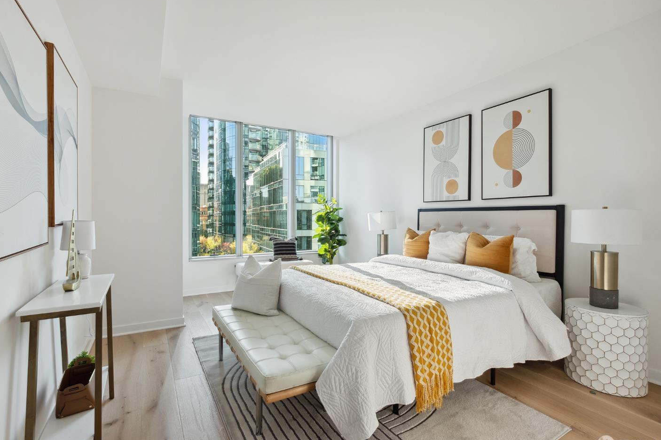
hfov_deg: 96.7
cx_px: 319
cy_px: 220
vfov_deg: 73.7
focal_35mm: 16
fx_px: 294
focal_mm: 10
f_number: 8
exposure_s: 1/40
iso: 200
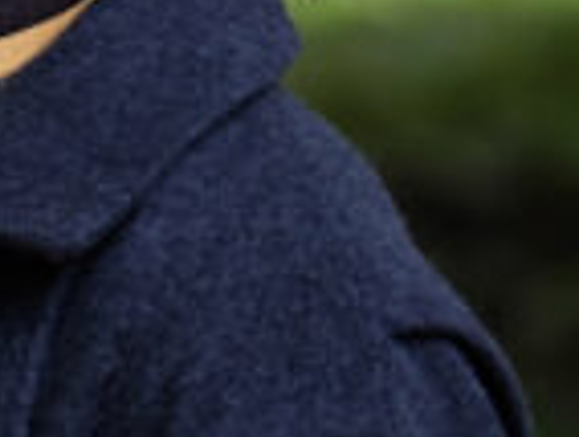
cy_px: -167
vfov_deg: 1.0
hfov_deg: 1.3
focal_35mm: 1540
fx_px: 25802
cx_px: 41
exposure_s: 1/150
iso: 500
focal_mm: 230
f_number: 6.7
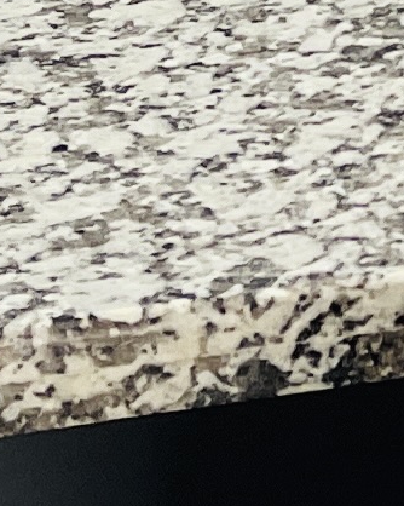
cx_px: 1087
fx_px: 3664
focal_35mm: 245
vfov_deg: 7.3
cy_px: -795
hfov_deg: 6.0
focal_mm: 5.1
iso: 100
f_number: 1.6
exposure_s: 1/120
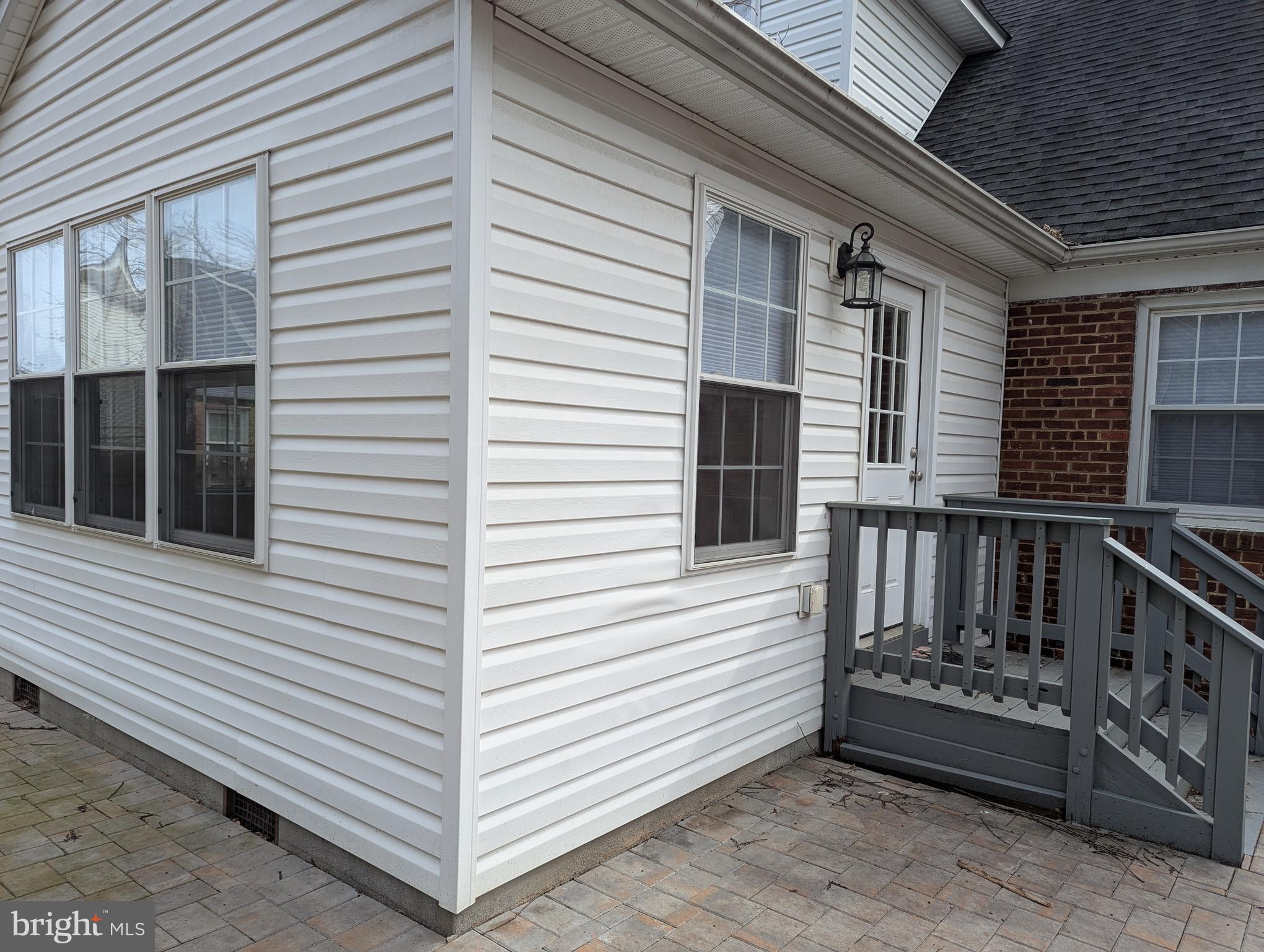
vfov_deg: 56.9
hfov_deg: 71.5
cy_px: 476
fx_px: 878
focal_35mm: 24
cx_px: 632
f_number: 1.85
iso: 58
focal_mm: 6.81
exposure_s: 1/851
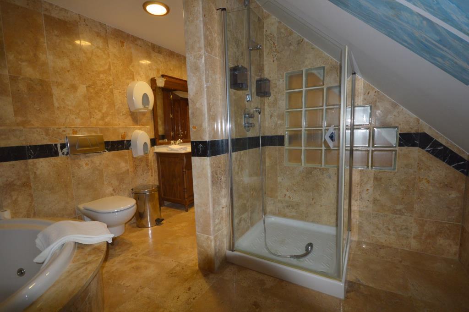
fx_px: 215
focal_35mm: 16
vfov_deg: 72.0
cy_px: 156
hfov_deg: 95.0
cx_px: 234
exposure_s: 1/60
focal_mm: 11
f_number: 4.2
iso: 800
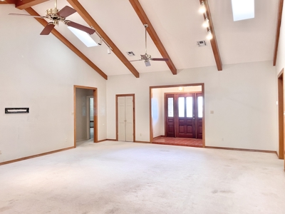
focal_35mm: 26
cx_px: 142
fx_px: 214
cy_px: 107
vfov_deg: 53.1
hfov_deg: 67.3
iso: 100
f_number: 1.6
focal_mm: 4.2
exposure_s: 1/60
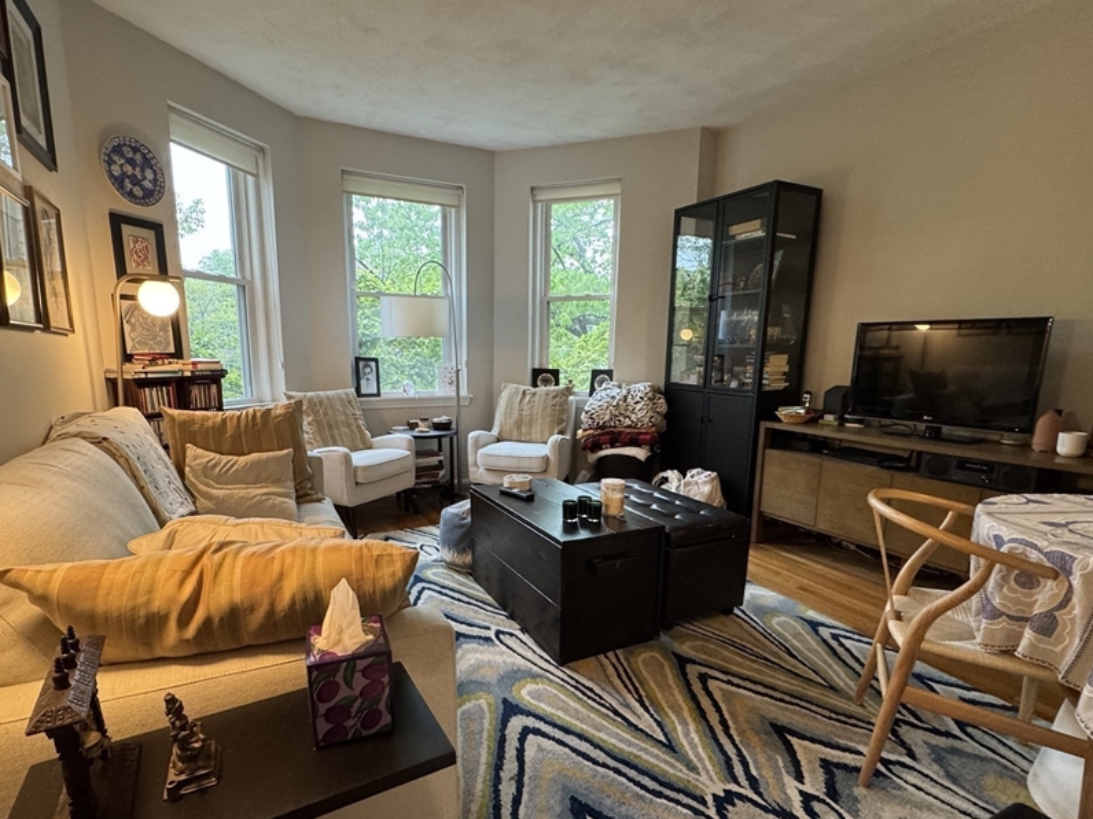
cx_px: 514
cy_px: 461
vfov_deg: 71.3
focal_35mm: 18
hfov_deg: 87.7
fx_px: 568
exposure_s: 1/60
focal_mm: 2.22
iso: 500
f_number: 2.2
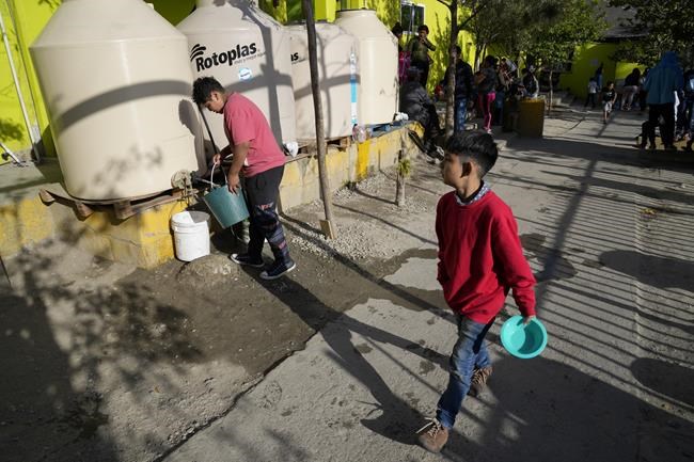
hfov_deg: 73.8
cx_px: 347
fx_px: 463
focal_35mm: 24
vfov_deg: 53.1
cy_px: 231
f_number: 9
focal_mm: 24
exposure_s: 1/400
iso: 200
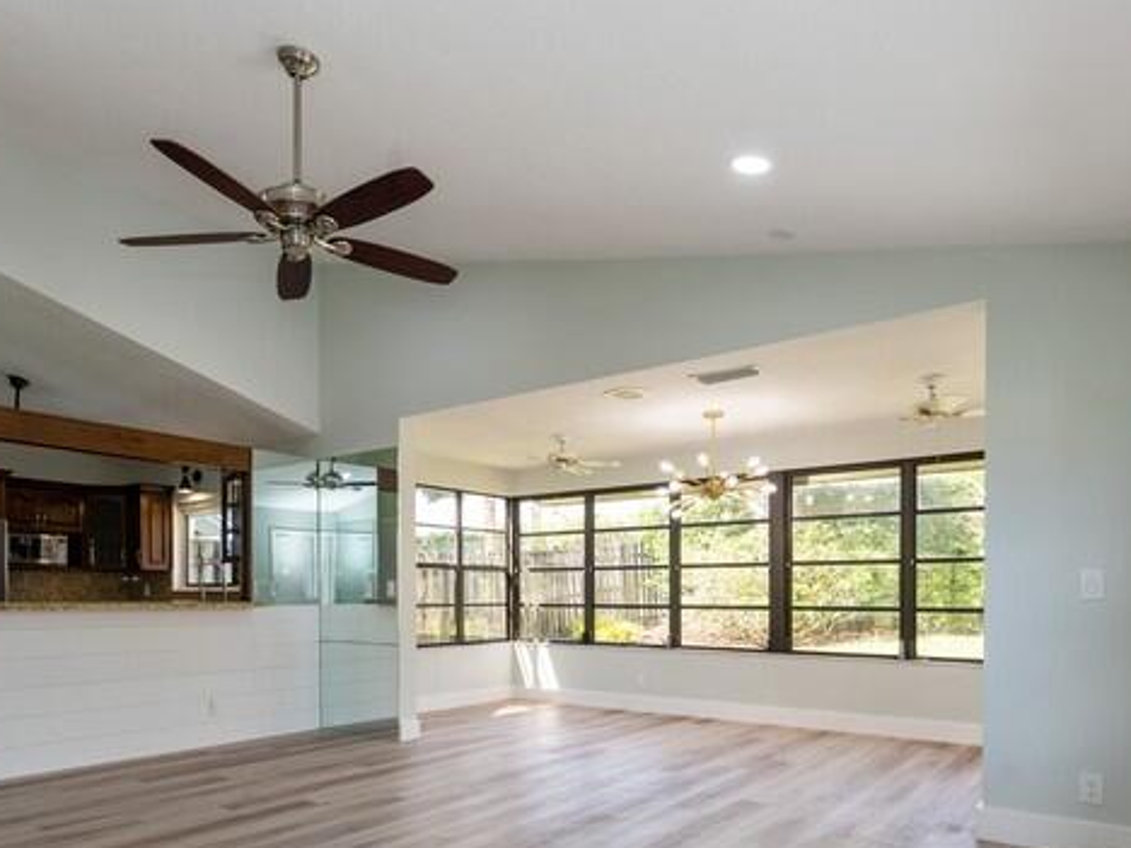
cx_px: 469
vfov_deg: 56.5
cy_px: 616
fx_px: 751
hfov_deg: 73.3
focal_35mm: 23
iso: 100
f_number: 8
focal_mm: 14
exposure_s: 1/13
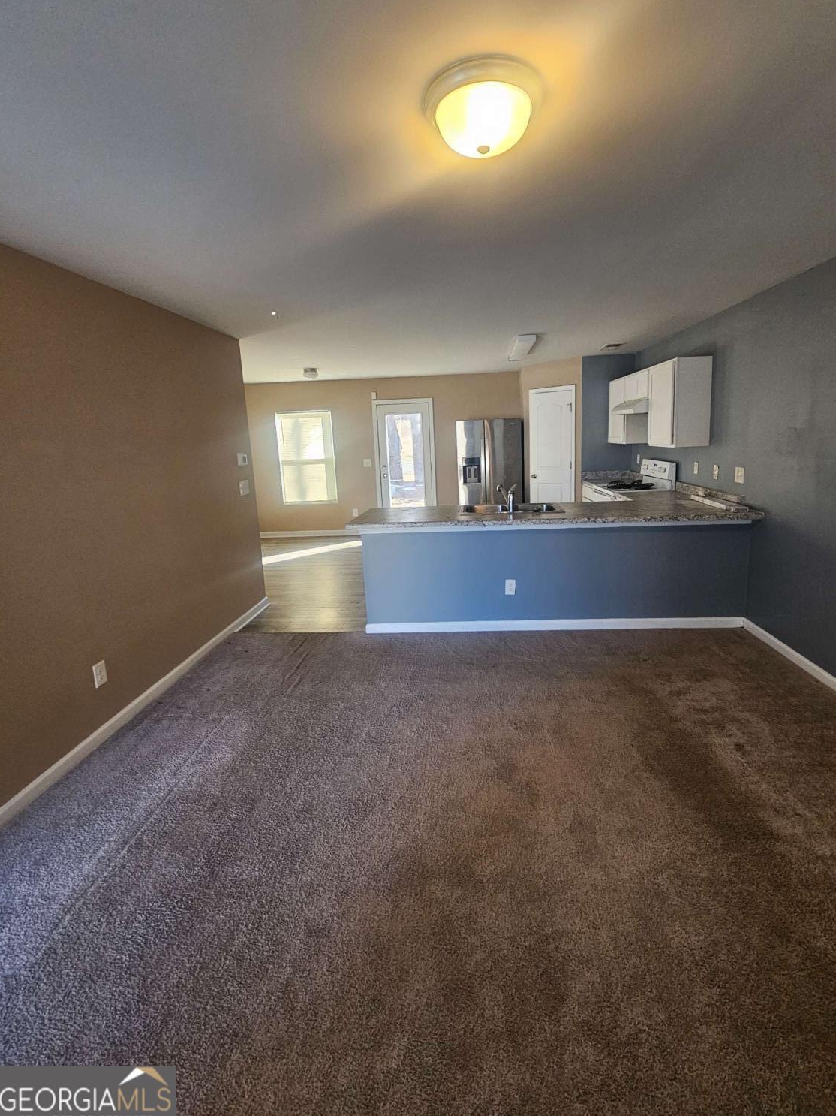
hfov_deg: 85.5
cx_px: 446
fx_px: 451
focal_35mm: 14
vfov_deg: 102.0
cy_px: 525
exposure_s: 1/77.4
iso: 250
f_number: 2.2
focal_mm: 2.2
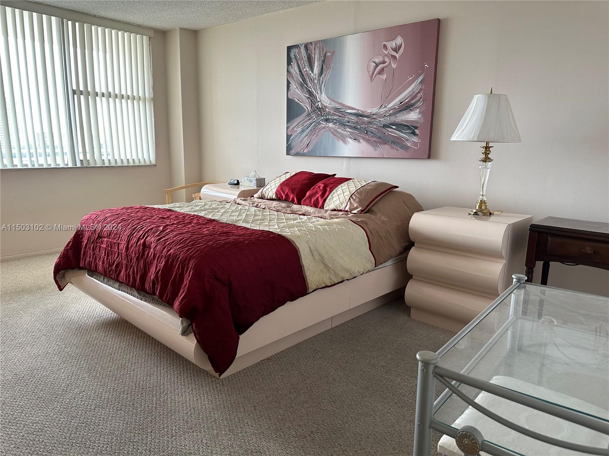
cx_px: 304
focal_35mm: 24
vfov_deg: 56.8
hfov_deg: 71.6
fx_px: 422
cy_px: 228
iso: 125
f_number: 1.78
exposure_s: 1/121
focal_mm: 6.86
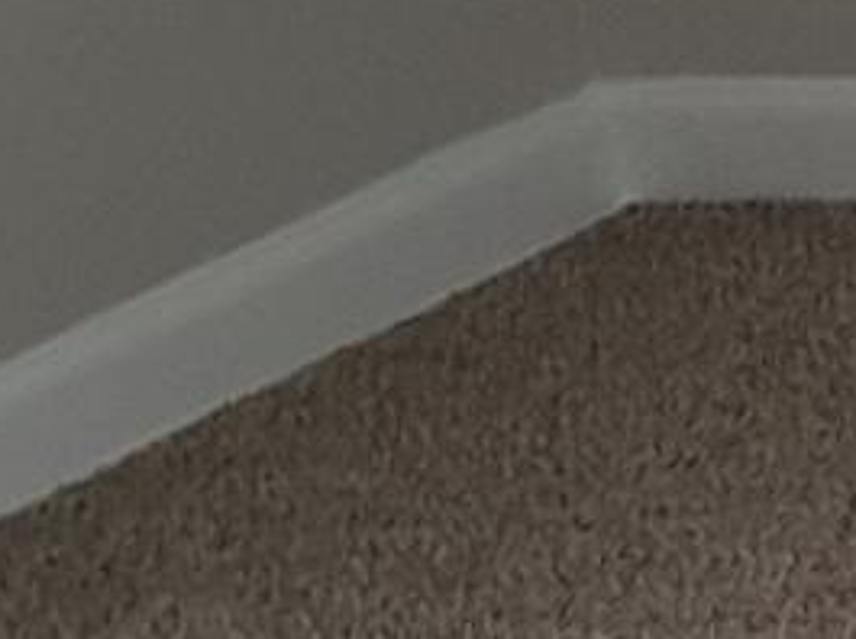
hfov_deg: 7.5
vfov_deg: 6.2
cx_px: 2358
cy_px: 597
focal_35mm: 240
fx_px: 5927
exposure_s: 1/30
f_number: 1.9
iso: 50
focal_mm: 2.9
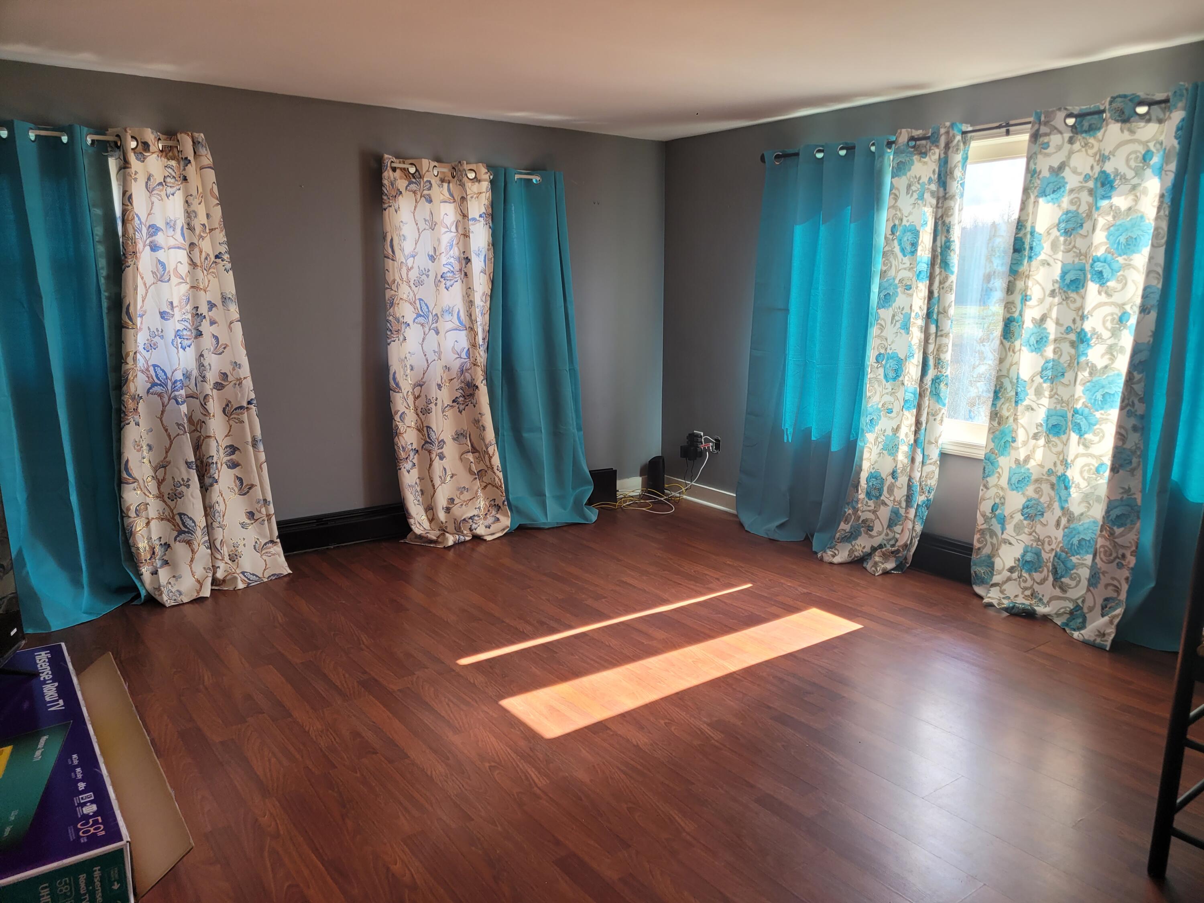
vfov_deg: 53.1
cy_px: 452
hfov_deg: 67.3
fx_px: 904
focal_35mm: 26
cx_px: 602
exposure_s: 1/120
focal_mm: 5.4
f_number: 1.8
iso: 40
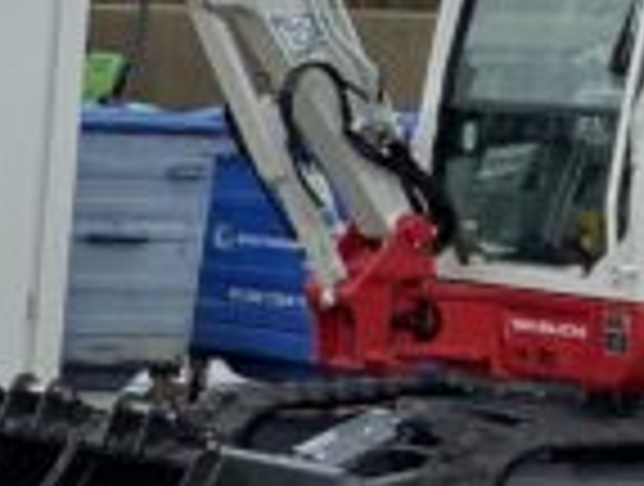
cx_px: -1509
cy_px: 428
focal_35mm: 207
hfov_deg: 7.8
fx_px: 3861
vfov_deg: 7.2
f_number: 1.8
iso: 16
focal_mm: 3
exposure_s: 1/749
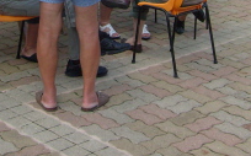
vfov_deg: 12.8
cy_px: -75
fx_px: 663
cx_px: 94
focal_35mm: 97
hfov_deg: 21.4
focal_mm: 5.8
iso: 80
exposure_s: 1/180
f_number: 7.1
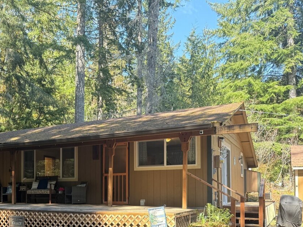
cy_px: 185
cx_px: 65
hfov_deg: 44.7
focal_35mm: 40
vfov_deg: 34.7
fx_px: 350
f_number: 1.78
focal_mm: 6.76
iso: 200
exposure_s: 1/243
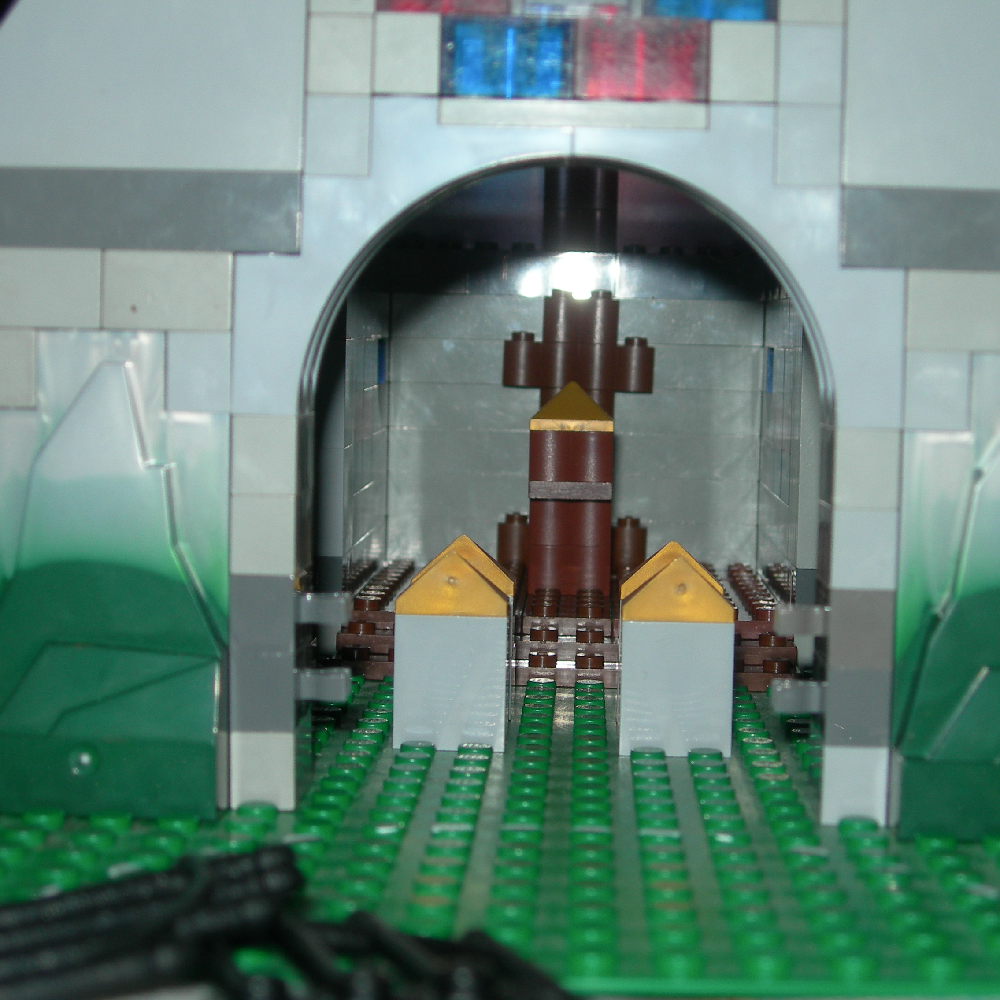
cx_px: 574
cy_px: 498
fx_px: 1994
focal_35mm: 61
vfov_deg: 28.2
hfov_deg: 28.1
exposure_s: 1/60.1
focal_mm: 10.6
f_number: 3.2
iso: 50
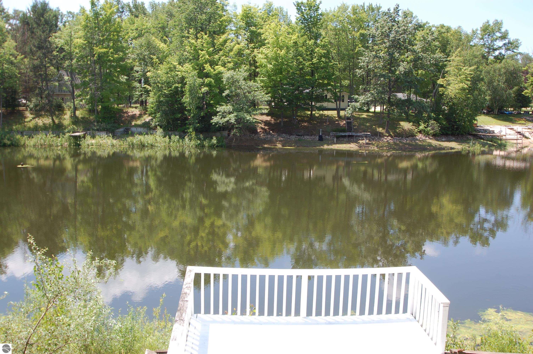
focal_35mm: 36
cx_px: 266
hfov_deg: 53.2
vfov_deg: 36.8
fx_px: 533
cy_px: 177
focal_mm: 24
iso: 200
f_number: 6.3
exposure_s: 1/160
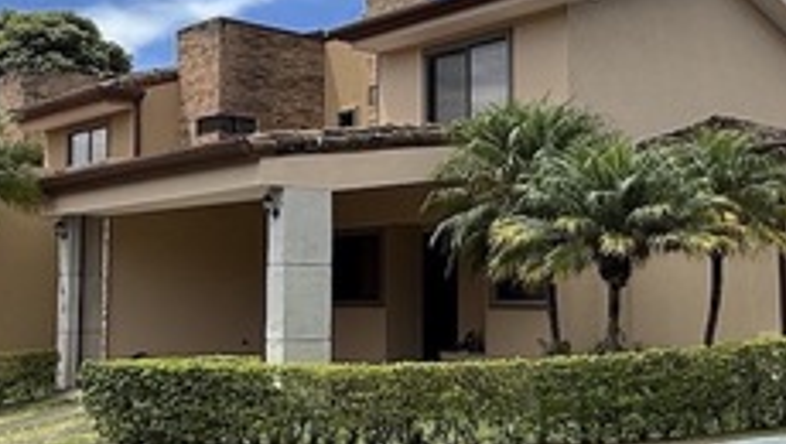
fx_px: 1106
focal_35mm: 53
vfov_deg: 22.7
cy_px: 195
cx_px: 533
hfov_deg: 38.6
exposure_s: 1/1339
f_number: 2.2
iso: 64
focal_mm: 2.22
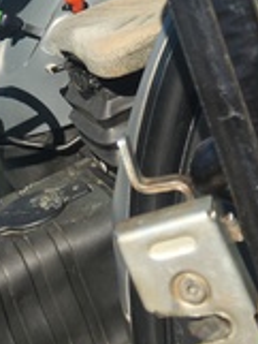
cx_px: -37
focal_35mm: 74
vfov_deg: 24.2
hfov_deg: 19.0
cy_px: -56
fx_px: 734
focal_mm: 4.15
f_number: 2.2
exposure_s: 1/1326
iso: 25
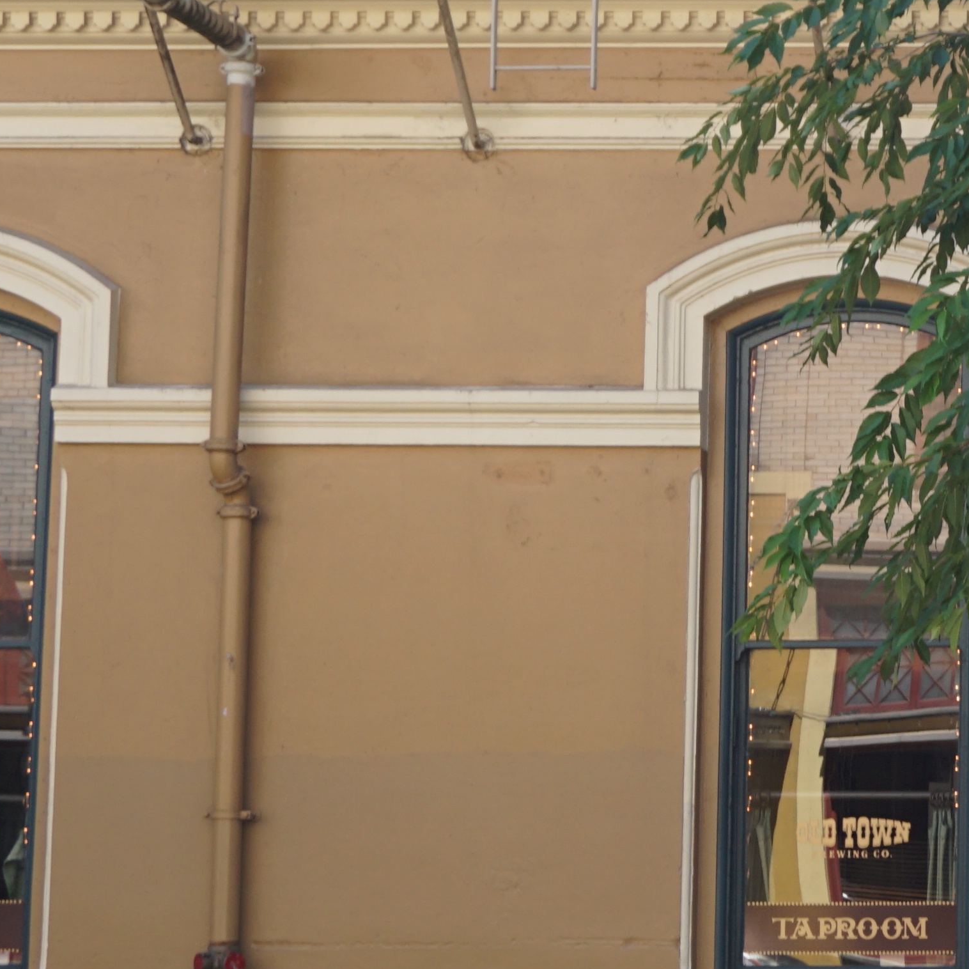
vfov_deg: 15.7
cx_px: 1530
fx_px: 3515
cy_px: 476
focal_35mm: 111
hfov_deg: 14.5
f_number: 4.5
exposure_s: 1/160
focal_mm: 22
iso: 100
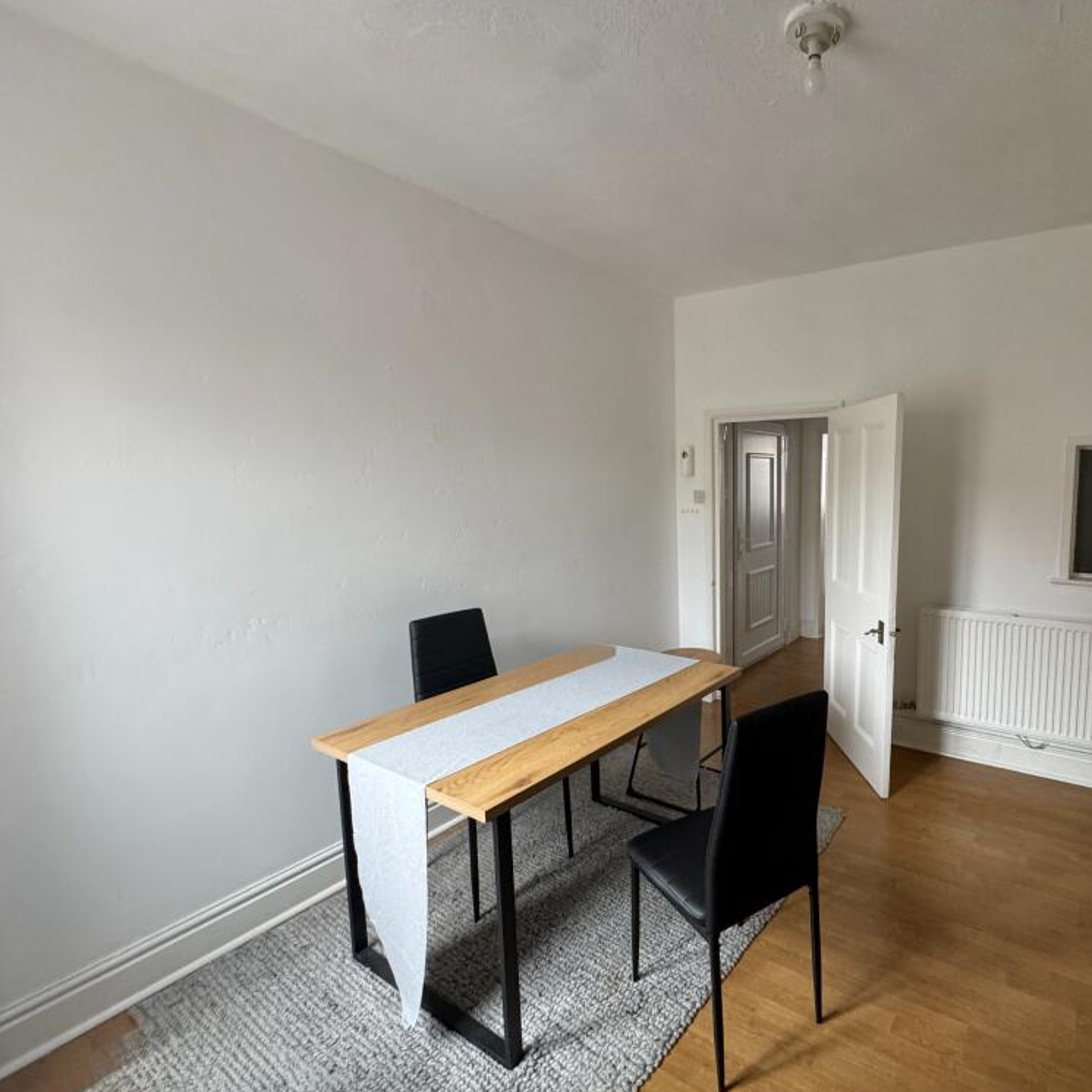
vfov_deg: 84.0
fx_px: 607
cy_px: 548
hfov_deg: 80.9
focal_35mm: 17
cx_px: 737
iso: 320
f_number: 2.2
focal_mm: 2.22
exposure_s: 1/60
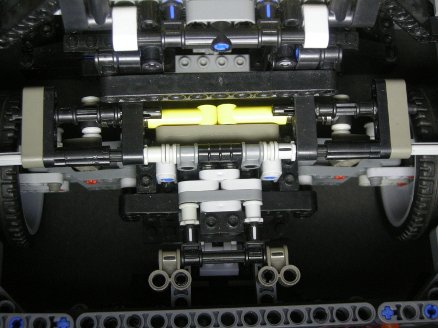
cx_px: 219
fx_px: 456
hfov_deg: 51.4
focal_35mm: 36
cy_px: 164
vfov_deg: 39.7
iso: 214
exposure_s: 1/30
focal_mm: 7.5
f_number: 2.7
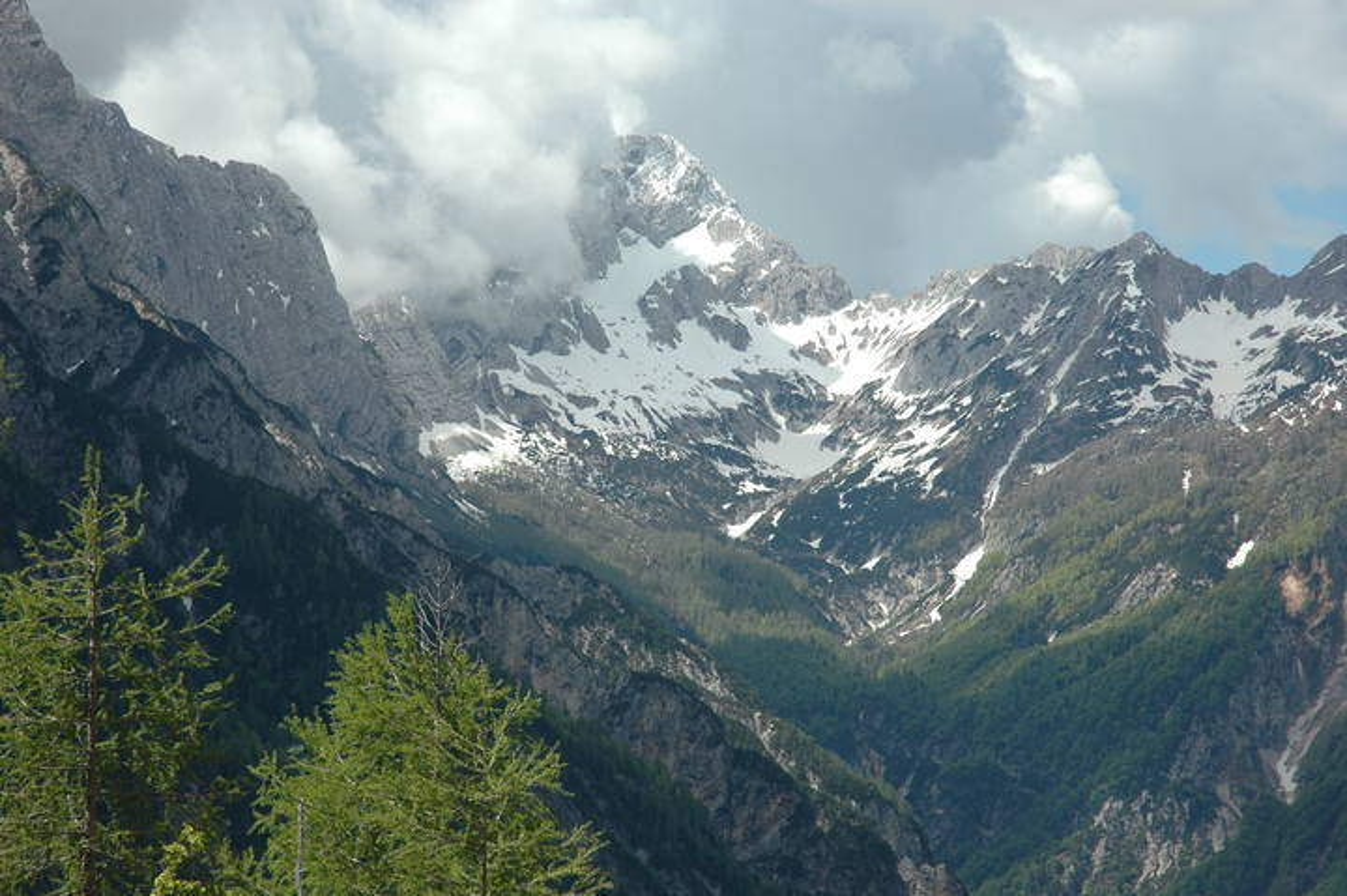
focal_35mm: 105
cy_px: 448
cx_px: 674
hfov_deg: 19.5
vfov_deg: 13.0
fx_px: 3926
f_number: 10
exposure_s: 1/400
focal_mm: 70
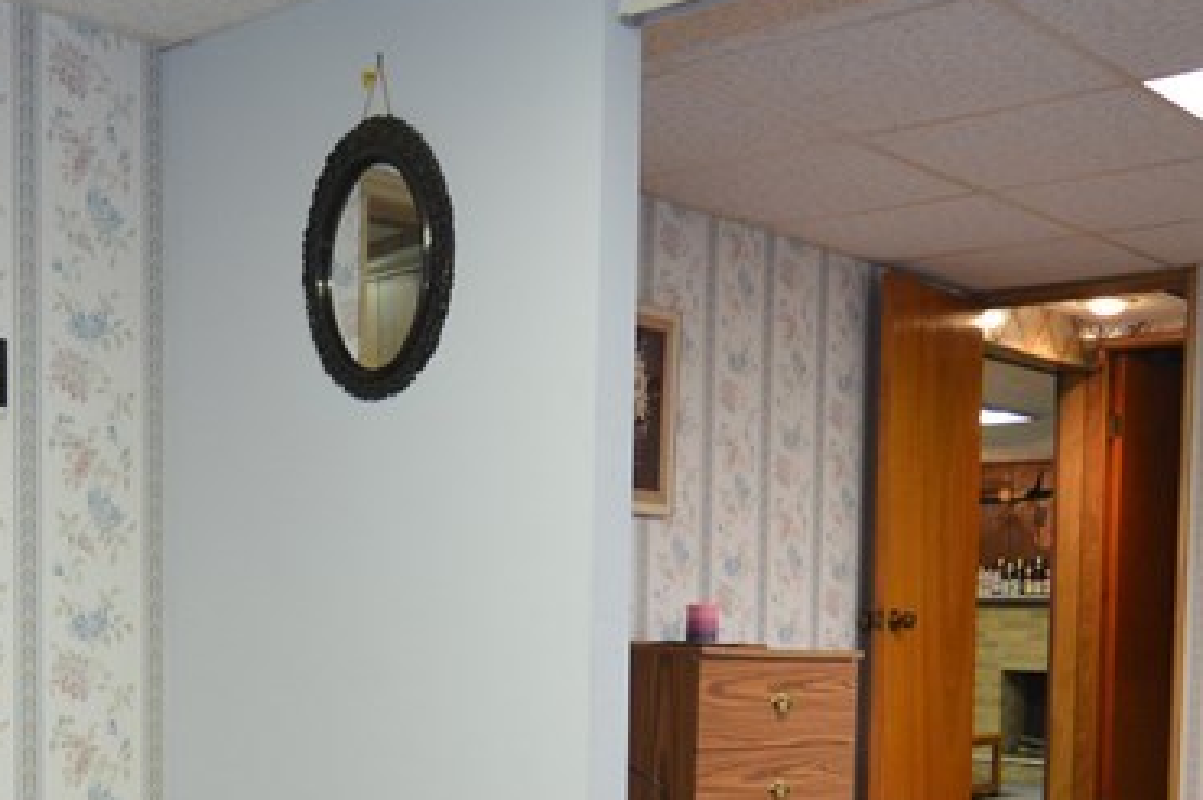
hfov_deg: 40.5
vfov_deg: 26.9
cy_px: 709
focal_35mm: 48
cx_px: 450
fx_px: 1618
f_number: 2.8
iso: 640
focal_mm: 11
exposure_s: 1/60
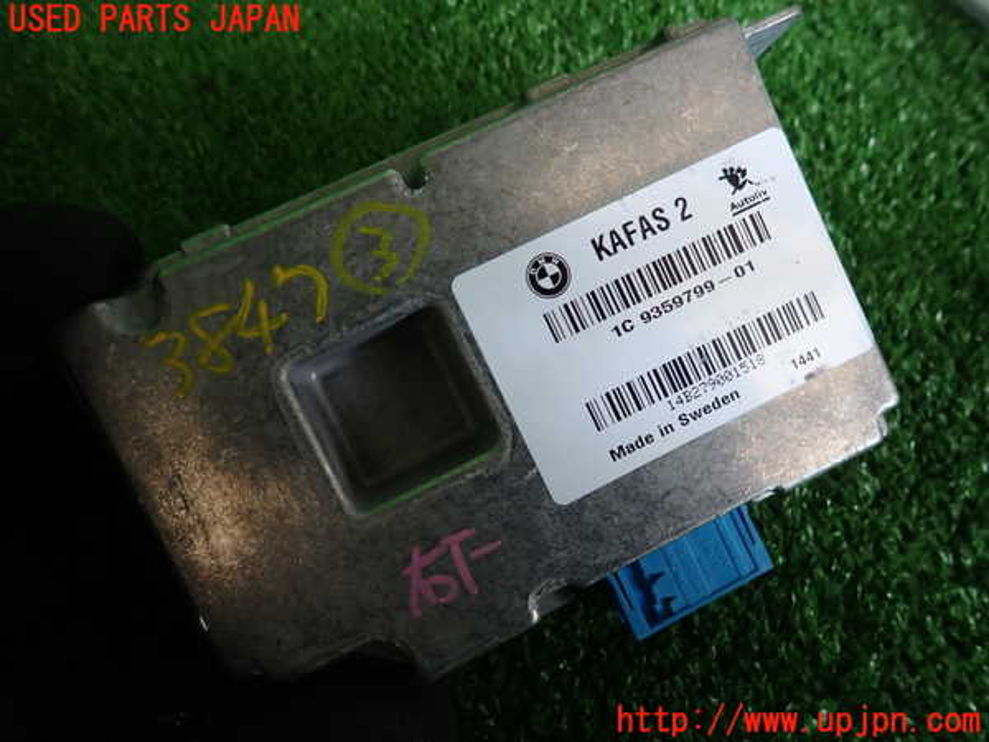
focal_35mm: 25
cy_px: 371
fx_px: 714
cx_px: 494
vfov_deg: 54.9
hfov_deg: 69.4
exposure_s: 1/60
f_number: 2
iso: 100
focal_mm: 4.5
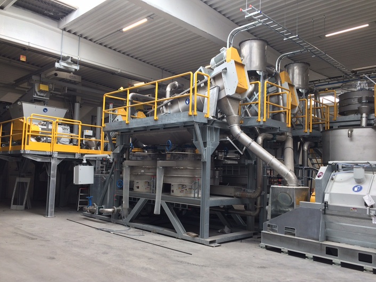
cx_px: 185
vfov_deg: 46.8
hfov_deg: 60.0
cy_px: 145
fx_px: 326
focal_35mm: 30
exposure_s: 1/100
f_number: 2.2
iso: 50
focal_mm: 4.15
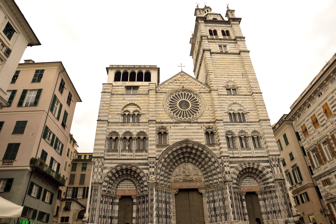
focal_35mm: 24
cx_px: 168
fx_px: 224
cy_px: 112
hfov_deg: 73.7
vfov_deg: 53.2
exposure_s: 1/25
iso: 200
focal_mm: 24
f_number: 7.1
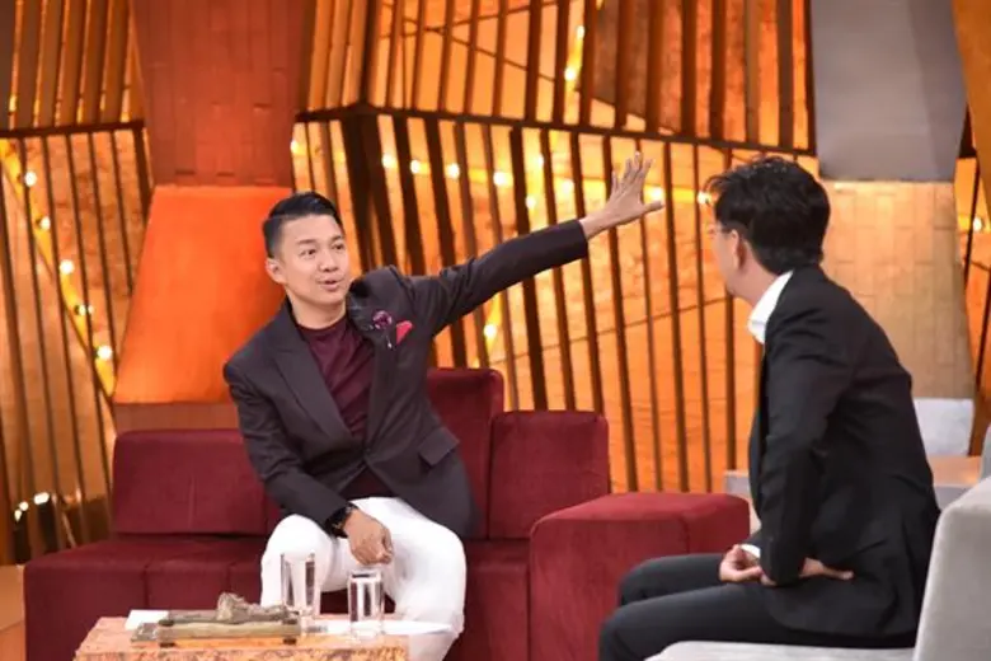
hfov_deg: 17.1
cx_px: 496
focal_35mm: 120
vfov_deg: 11.4
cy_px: 330
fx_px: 3303
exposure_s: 1/200
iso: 2000
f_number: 4.5
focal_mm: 120
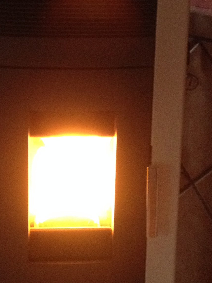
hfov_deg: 14.9
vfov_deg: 19.8
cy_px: 91
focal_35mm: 99
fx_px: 809
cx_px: 86
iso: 320
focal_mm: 4.28
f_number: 2.4
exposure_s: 1/20
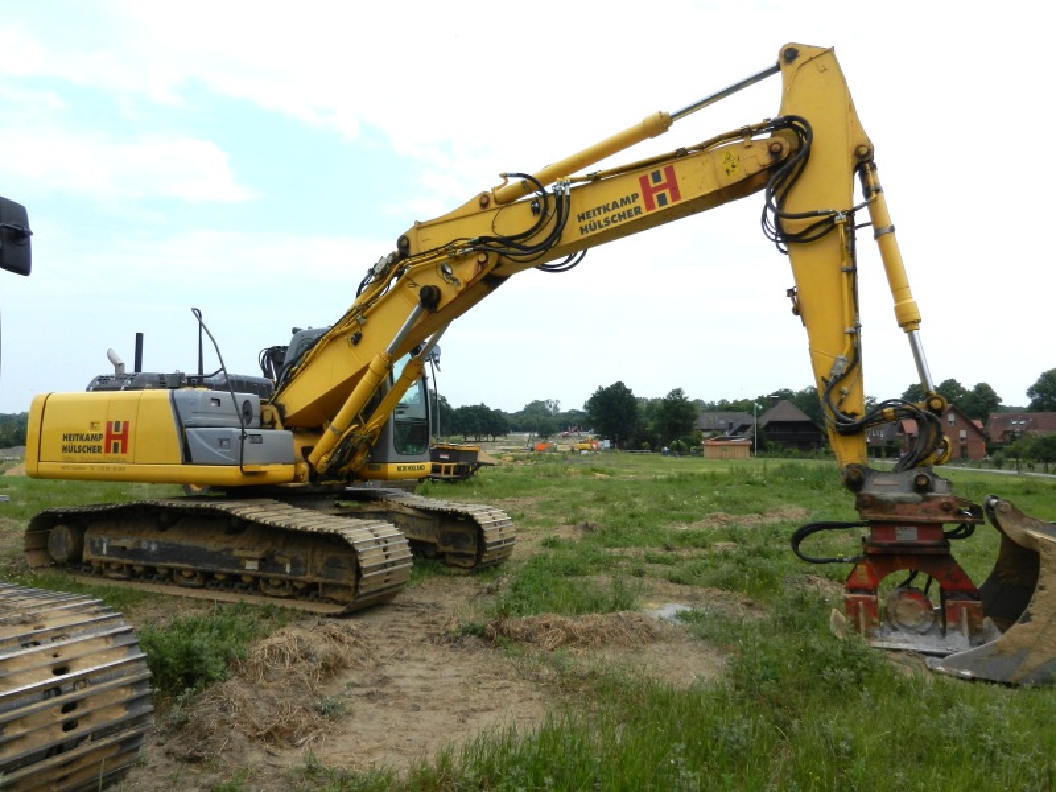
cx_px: 528
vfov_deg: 54.9
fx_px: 763
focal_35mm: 25
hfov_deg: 69.4
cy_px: 396
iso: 160
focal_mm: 4.5
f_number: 3.5
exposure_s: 1/1600
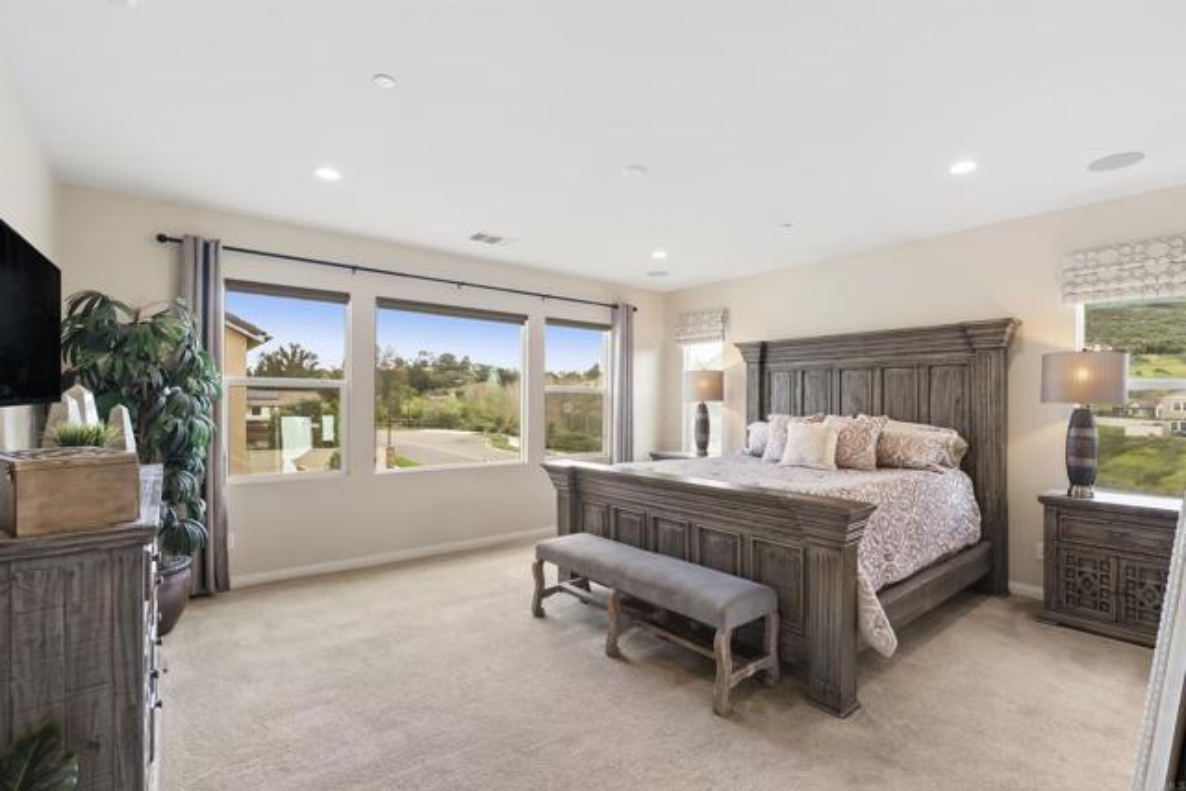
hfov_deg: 96.7
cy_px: 396
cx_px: 593
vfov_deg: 73.8
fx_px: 527
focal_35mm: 16
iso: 500
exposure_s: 1/13
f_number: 8
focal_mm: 16
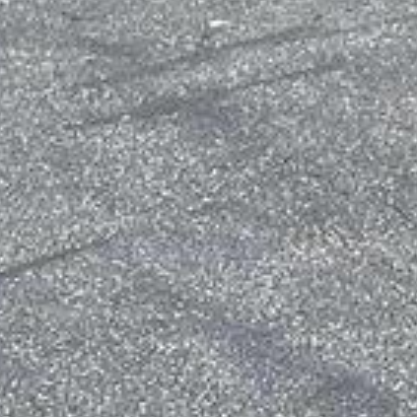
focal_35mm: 234
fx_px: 3189
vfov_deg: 6.7
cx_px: 240
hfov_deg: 7.5
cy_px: -872
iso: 32
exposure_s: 1/1511
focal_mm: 4.2
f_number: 1.6
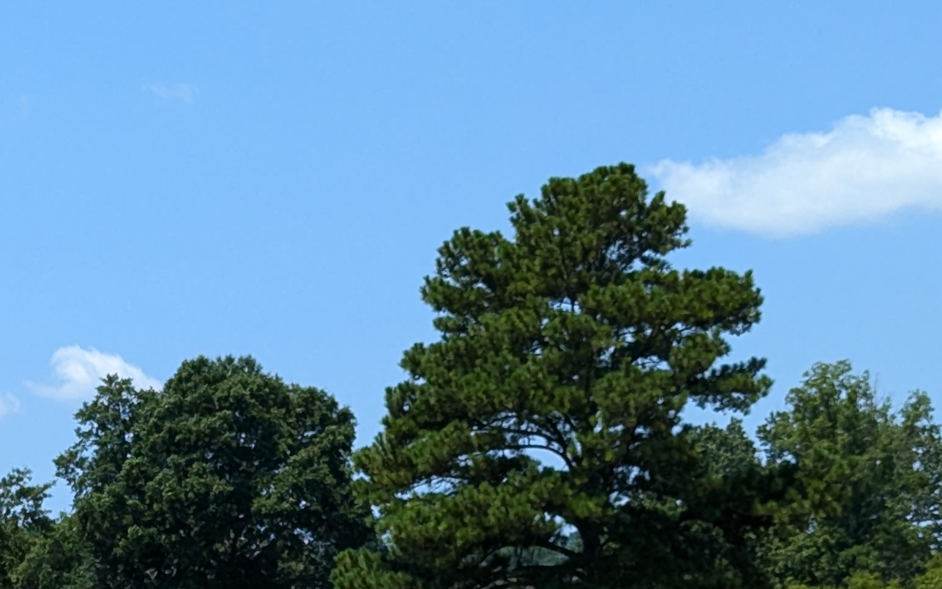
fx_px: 3465
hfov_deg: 15.4
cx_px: 151
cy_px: 745
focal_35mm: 135
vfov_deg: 9.5
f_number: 1.85
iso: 48
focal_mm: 6.81
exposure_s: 1/2110
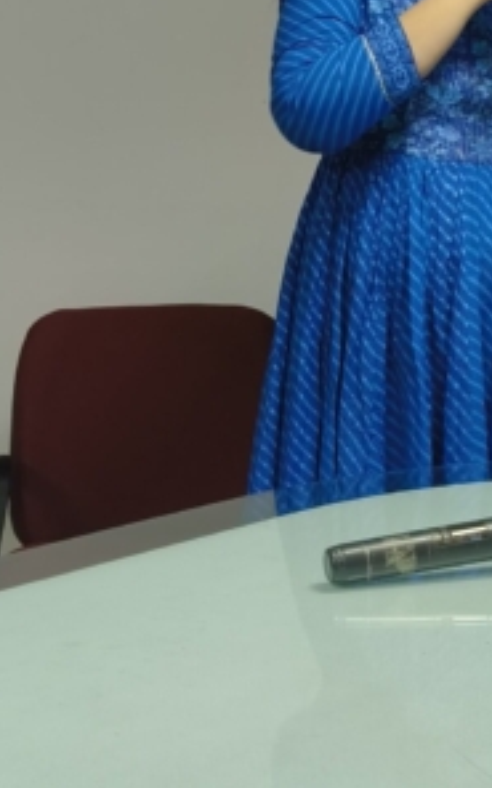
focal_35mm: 86
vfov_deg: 23.7
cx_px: 479
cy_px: 160
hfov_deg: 15.0
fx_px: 1845
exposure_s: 1/50
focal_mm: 5.56
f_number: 1.87
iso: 431
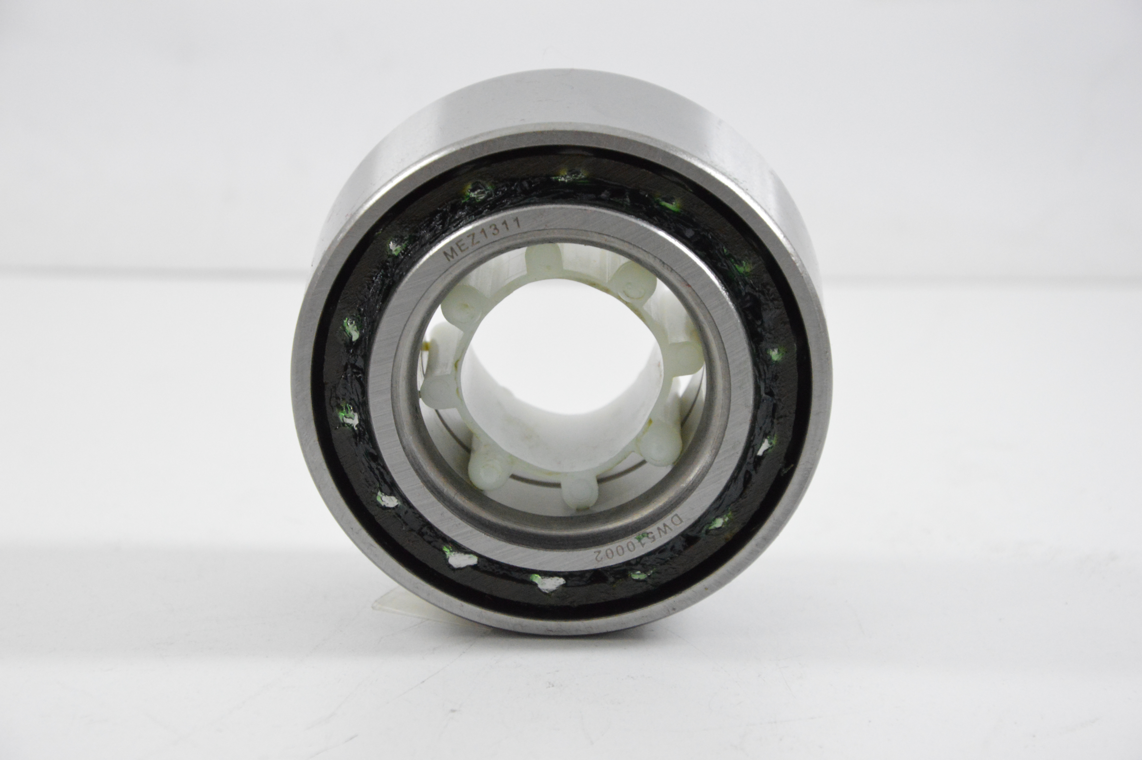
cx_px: 571
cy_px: 380
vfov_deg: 8.7
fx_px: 4992
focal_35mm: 158
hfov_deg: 13.1
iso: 3200
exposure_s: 1/100
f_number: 8
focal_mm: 105
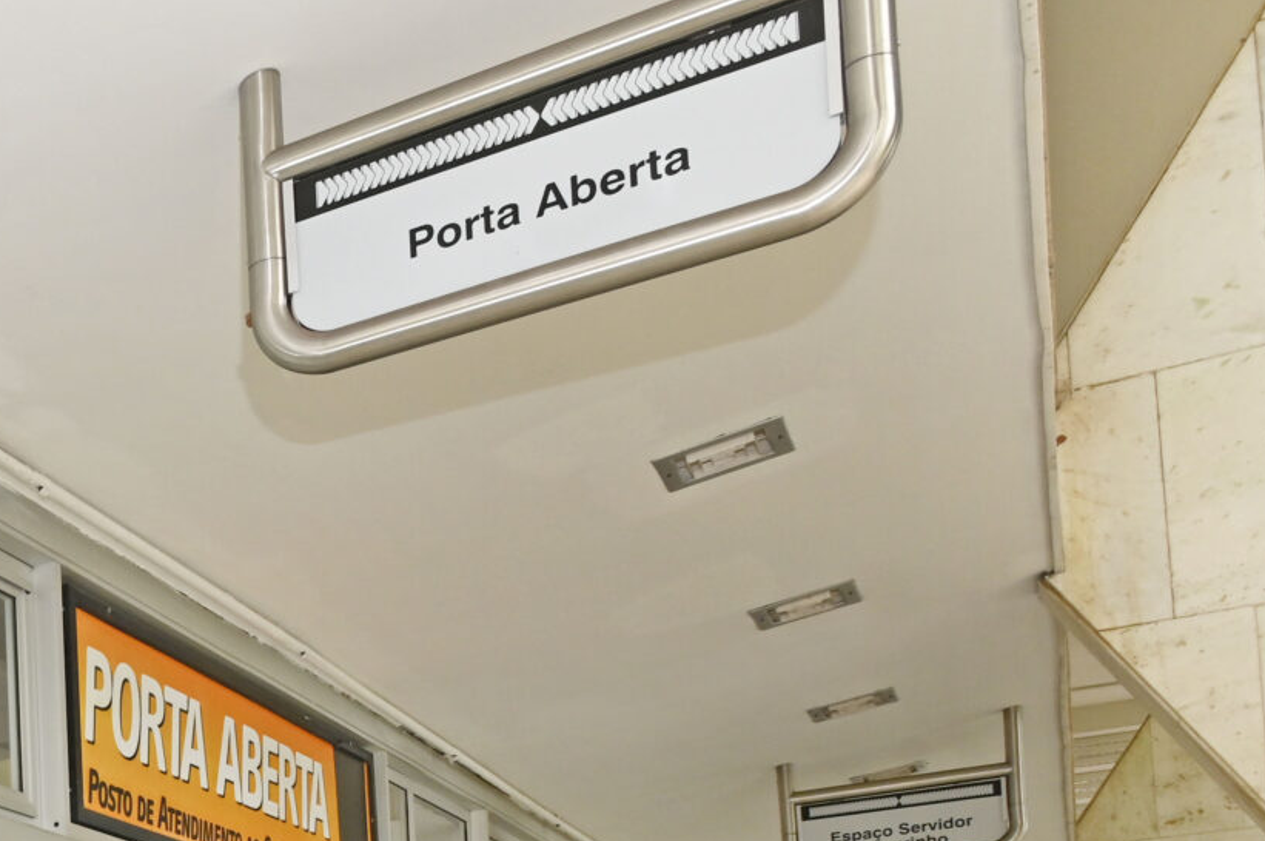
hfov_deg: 28.7
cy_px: 1136
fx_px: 1861
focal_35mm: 53
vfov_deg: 22.4
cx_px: -479
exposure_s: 1/200
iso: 400
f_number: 8
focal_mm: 17
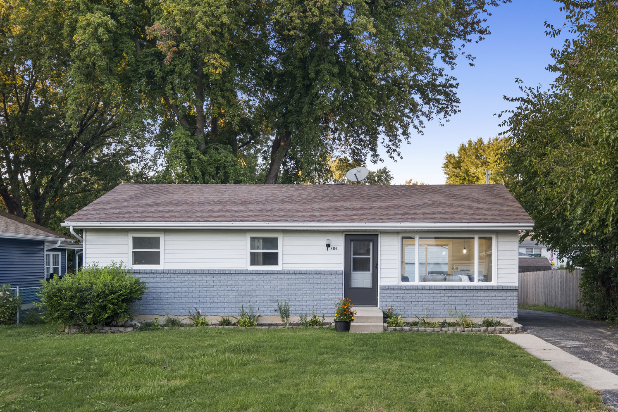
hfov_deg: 49.5
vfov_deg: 34.2
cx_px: 331
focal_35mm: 39
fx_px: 670
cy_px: 209
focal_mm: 24
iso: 320
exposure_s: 1/35
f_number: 8
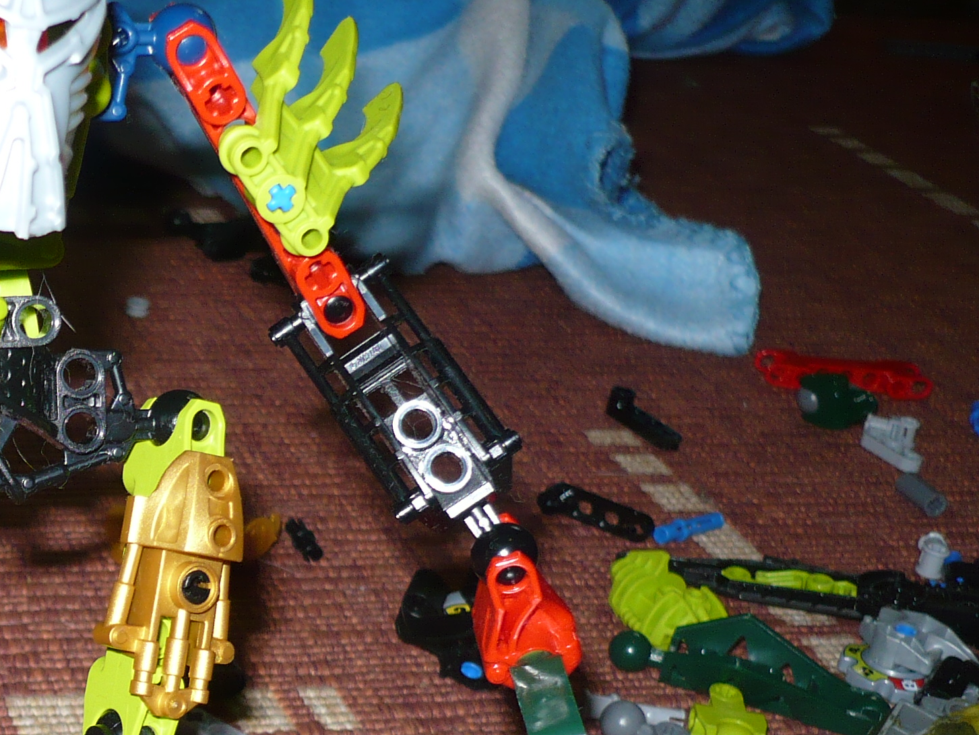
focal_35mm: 74
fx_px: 2093
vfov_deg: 19.6
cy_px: 647
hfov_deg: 24.8
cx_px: -53
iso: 100
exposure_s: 1/30
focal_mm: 5.8
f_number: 2.8
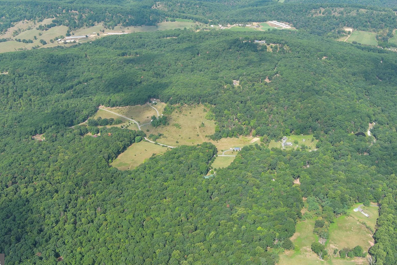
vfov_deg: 34.9
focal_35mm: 38
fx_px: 419
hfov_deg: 50.7
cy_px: 99
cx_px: 208
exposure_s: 1/720
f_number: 2.8
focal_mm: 10.57
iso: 100
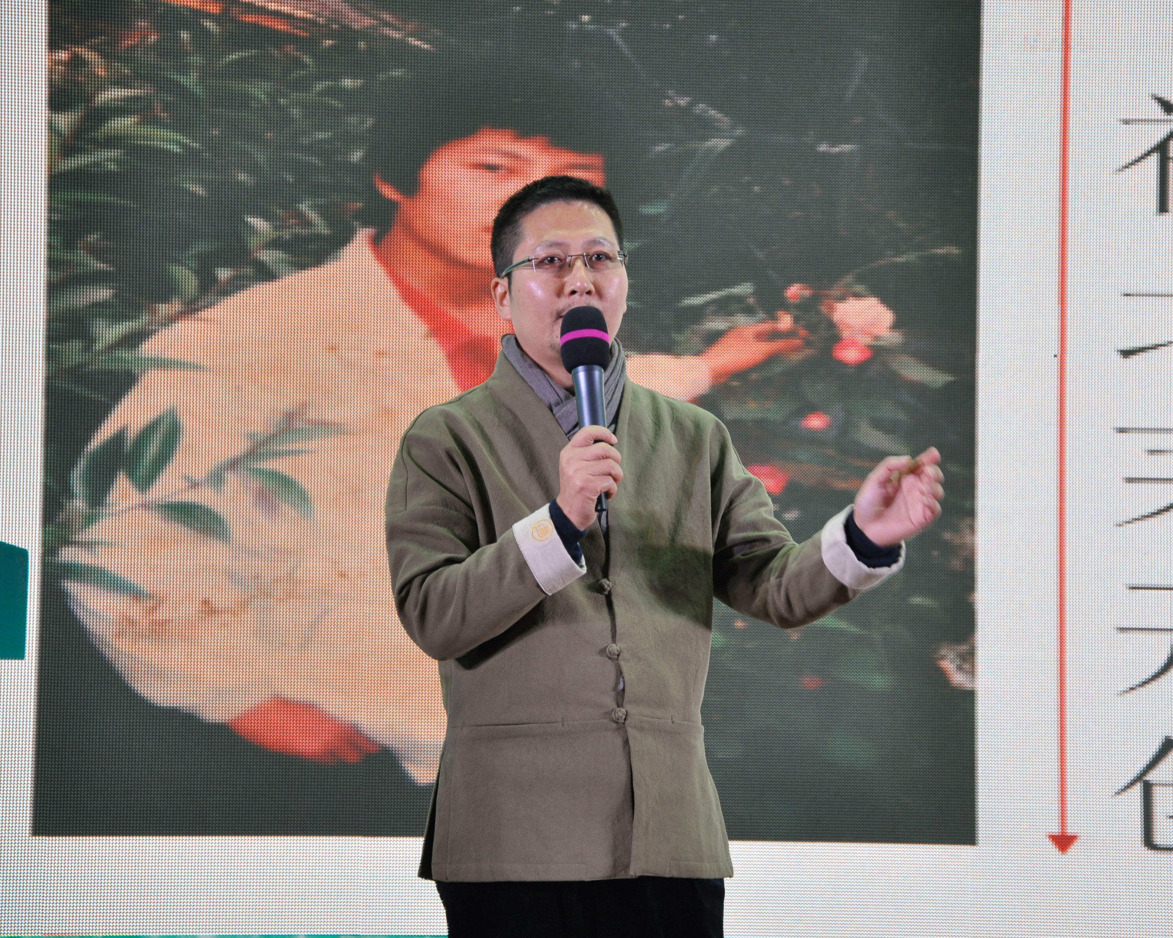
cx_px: 631
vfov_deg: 11.3
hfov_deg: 14.2
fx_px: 4721
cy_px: 468
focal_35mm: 136
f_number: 5.3
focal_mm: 80
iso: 800
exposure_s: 1/100
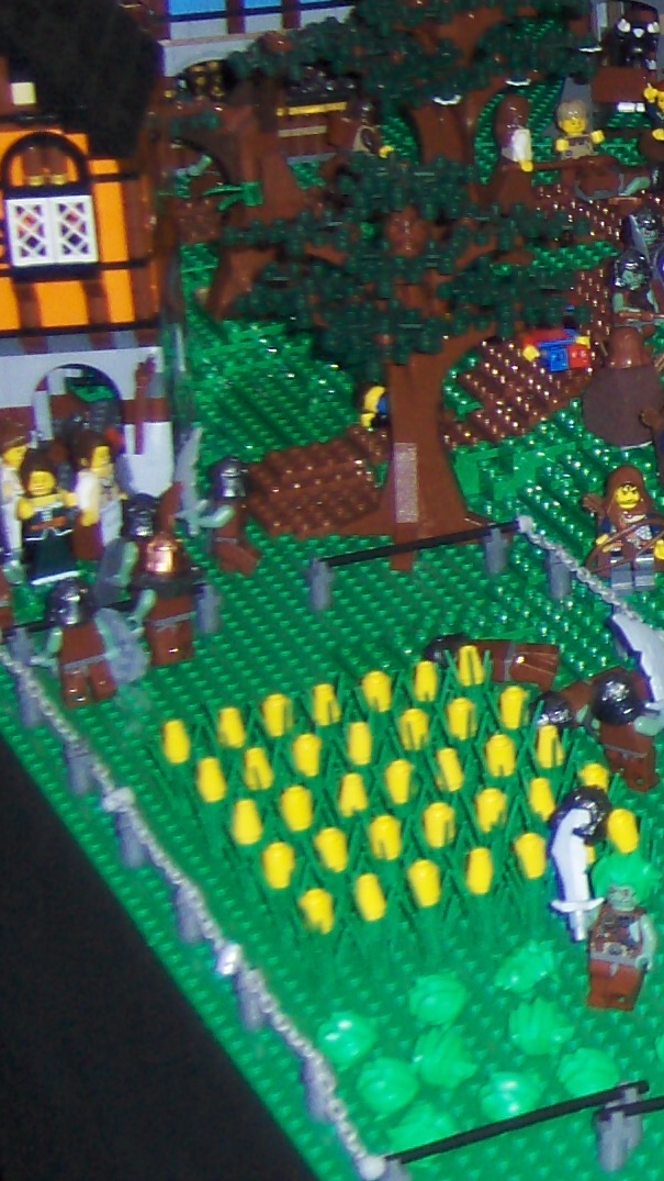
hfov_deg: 9.3
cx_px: 1590
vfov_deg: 18.3
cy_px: 612
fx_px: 3661
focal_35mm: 117
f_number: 2.8
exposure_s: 1/60
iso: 100
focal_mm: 7.5
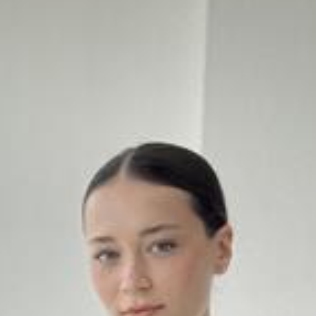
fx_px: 1632
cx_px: 46
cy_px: 492
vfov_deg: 10.6
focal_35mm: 158
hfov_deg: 11.0
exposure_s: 1/568
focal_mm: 6.76
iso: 64
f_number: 1.78
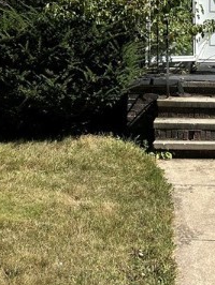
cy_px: -64
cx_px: 174
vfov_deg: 23.5
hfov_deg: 19.5
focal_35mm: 75
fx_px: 620
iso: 50
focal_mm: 5.7
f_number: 1.5
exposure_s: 1/2841
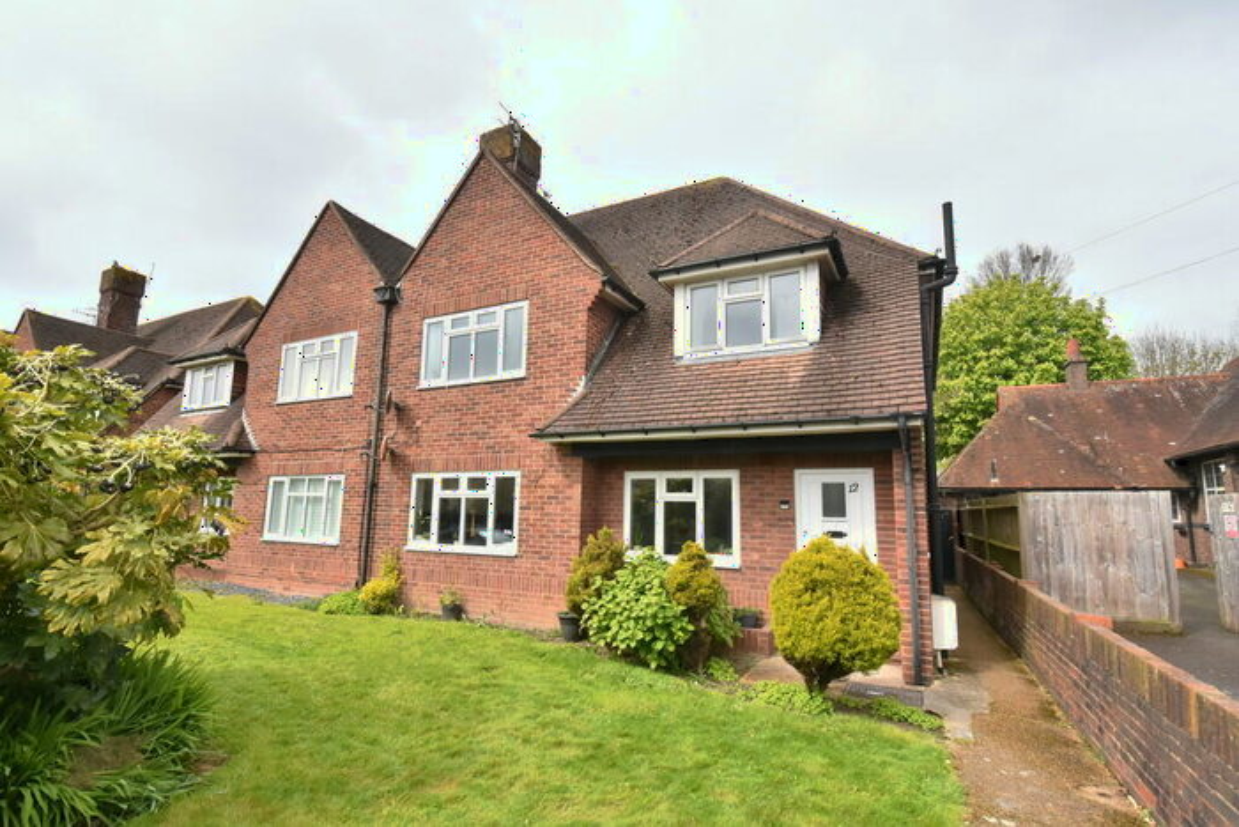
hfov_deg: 95.0
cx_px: 620
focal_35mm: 16
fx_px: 568
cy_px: 414
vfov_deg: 72.1
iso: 500
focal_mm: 11
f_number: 10
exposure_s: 1/400
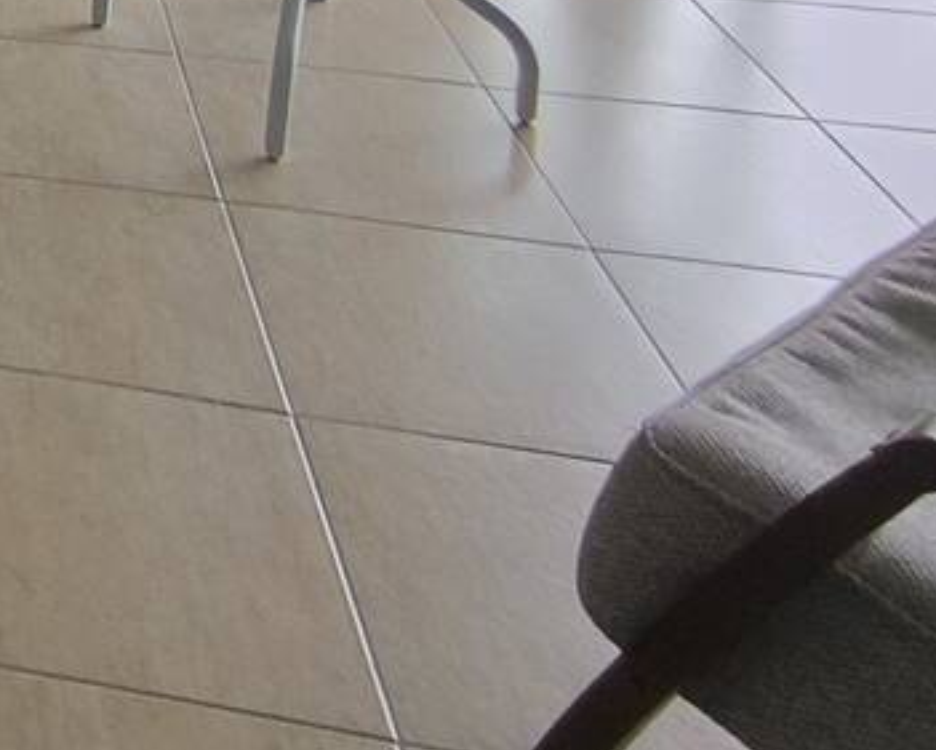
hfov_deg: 23.3
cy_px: -563
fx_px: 1773
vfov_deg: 18.9
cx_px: -496
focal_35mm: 64
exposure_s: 1/120
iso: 64
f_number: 2.2
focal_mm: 1.65
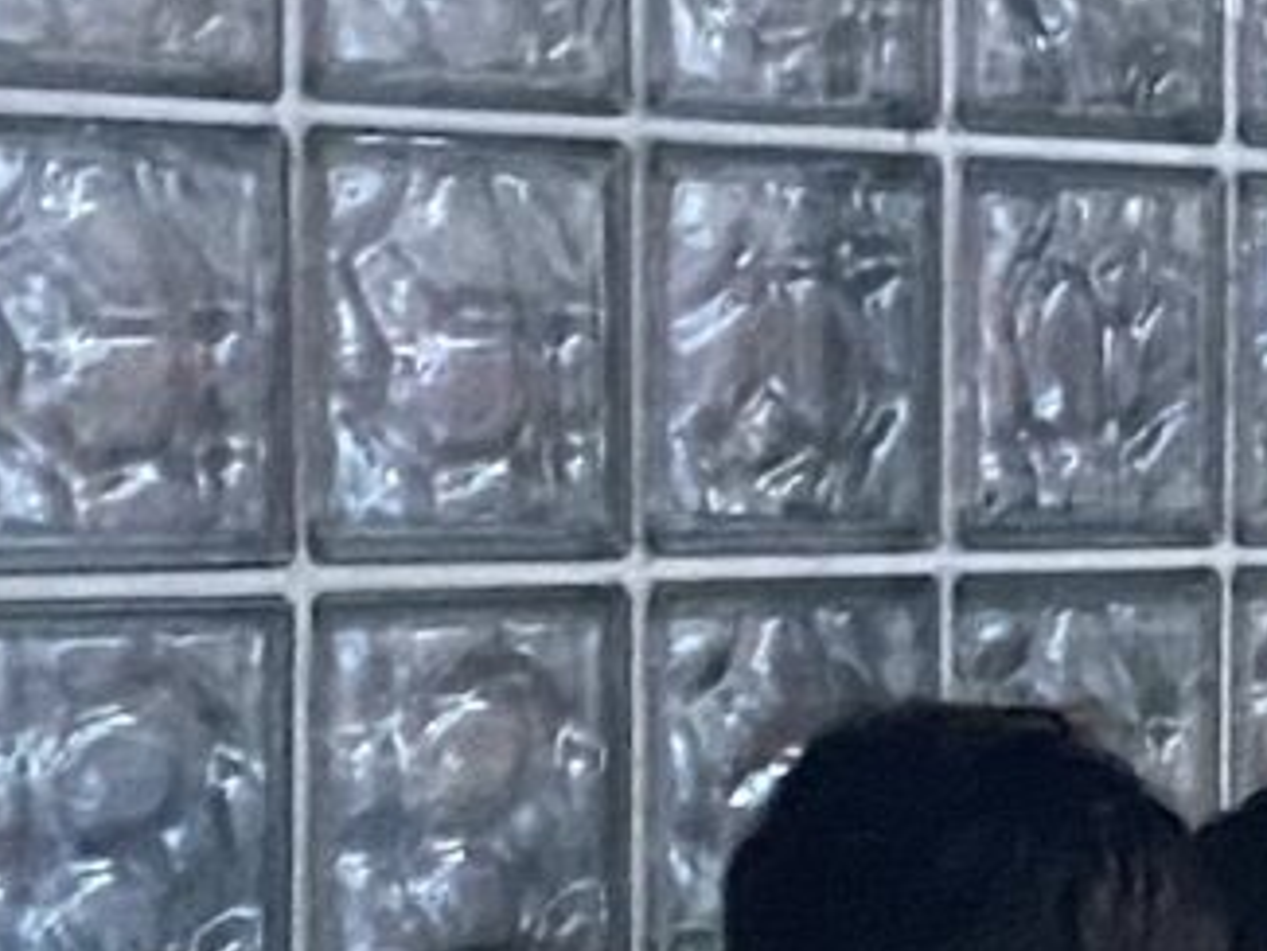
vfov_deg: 7.2
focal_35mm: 205
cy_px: 1341
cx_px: 3130
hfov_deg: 8.7
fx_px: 7506
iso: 500
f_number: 1.8
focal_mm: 4.25
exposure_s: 1/33
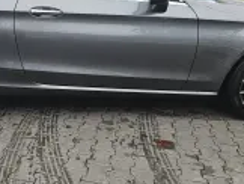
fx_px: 360
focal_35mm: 51
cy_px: 87
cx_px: 50
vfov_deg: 28.6
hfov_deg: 36.2
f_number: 1.7
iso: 64
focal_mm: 6.3
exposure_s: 1/100
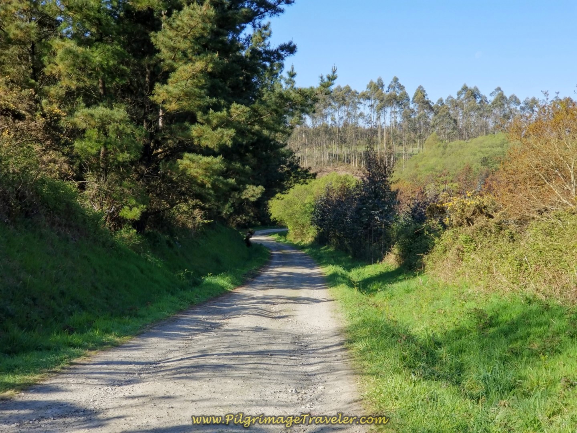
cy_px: 216
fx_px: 867
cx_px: 288
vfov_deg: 28.0
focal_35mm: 52
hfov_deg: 36.8
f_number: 2.4
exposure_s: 1/470
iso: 25
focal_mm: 6
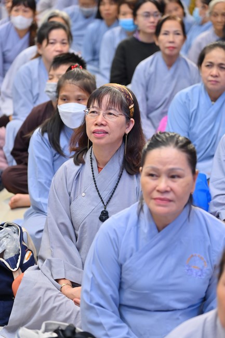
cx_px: 112
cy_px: 169
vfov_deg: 17.1
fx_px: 1126
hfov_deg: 11.4
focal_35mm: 120
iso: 1250
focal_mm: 120
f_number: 4.5
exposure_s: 1/80
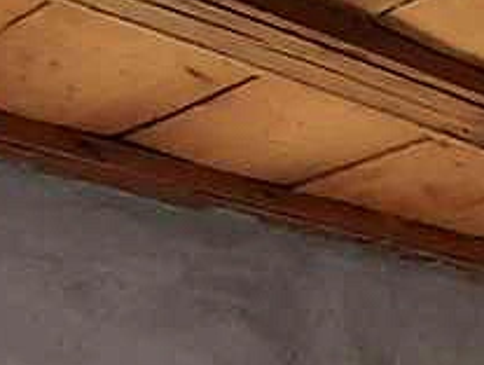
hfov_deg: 16.4
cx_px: 938
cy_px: 839
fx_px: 1317
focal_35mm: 94
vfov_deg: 12.7
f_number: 2.2
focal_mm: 1.42
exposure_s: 1/50
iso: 125
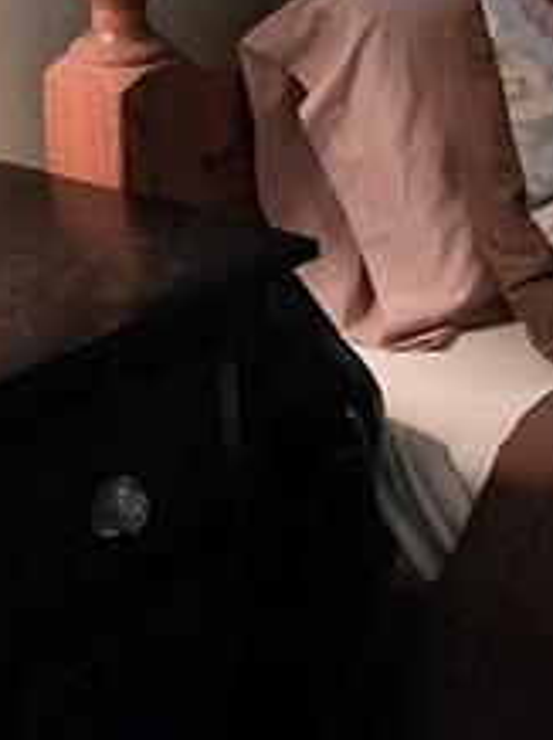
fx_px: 1835
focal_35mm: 86
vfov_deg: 21.3
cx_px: 811
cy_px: -126
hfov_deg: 15.8
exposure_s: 1/60.2
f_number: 2.2
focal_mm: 2.2
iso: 1600
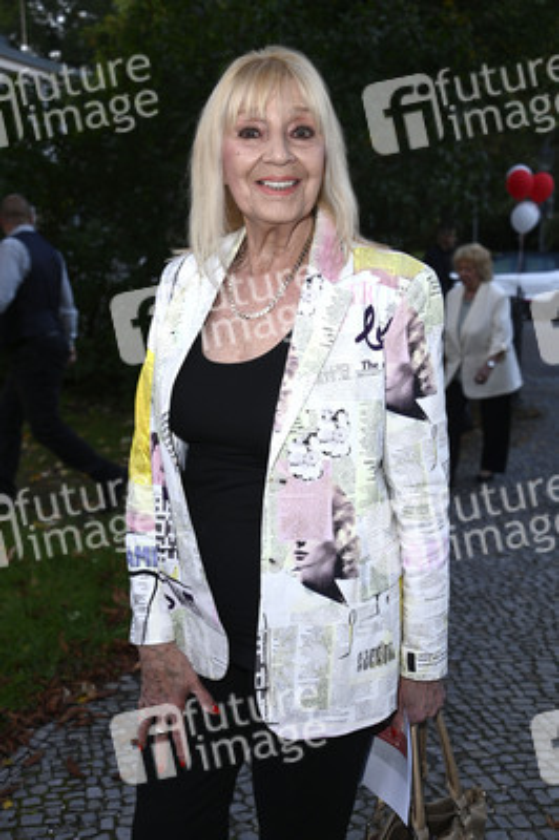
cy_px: 420
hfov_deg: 28.0
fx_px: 1120
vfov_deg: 41.1
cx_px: 280
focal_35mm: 48
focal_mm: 48
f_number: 5.6
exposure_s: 1/100
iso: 1000
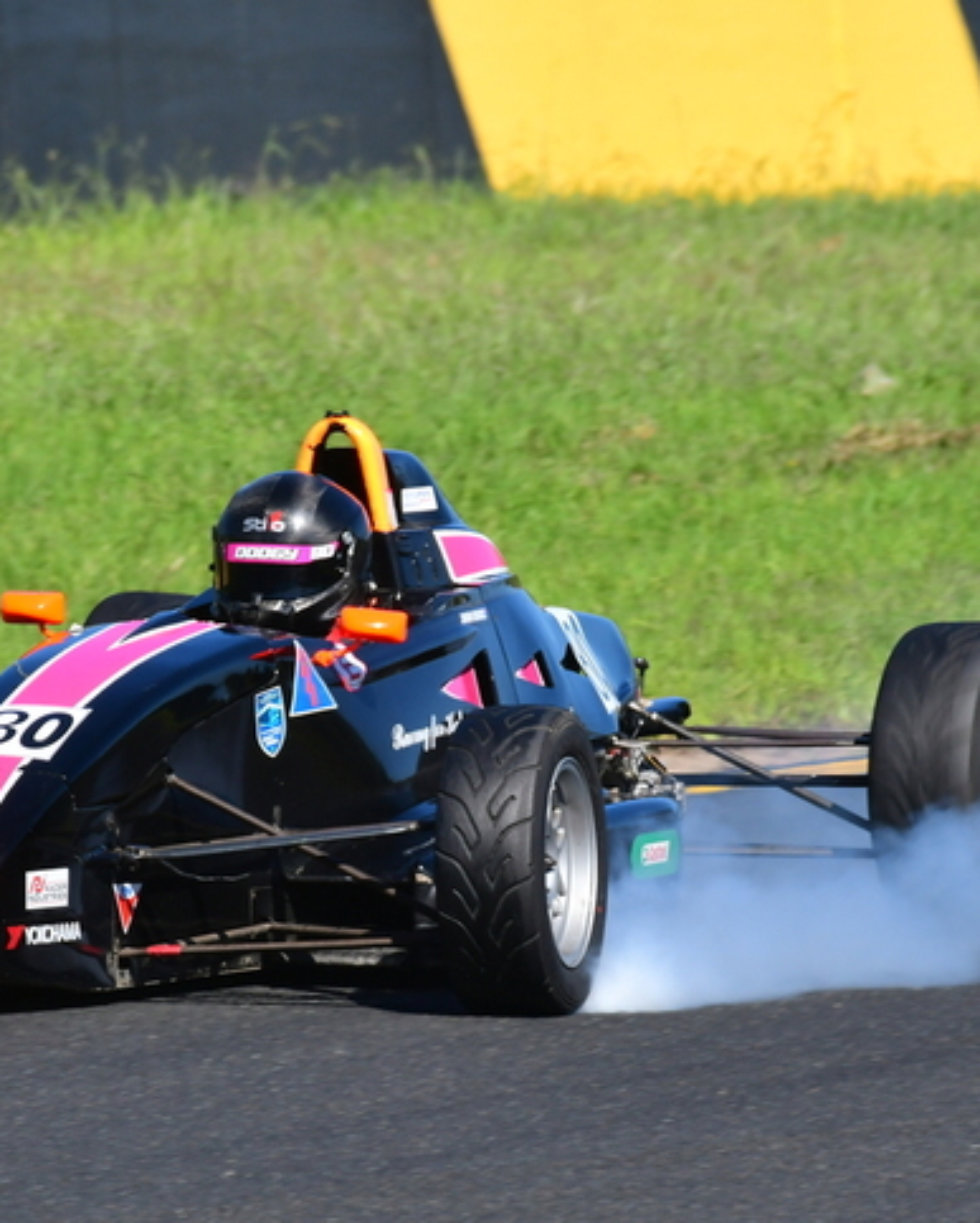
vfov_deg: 1.7
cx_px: 362
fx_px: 42197
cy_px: 649
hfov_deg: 1.3
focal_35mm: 1165
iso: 500
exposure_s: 1/640
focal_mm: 500
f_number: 11
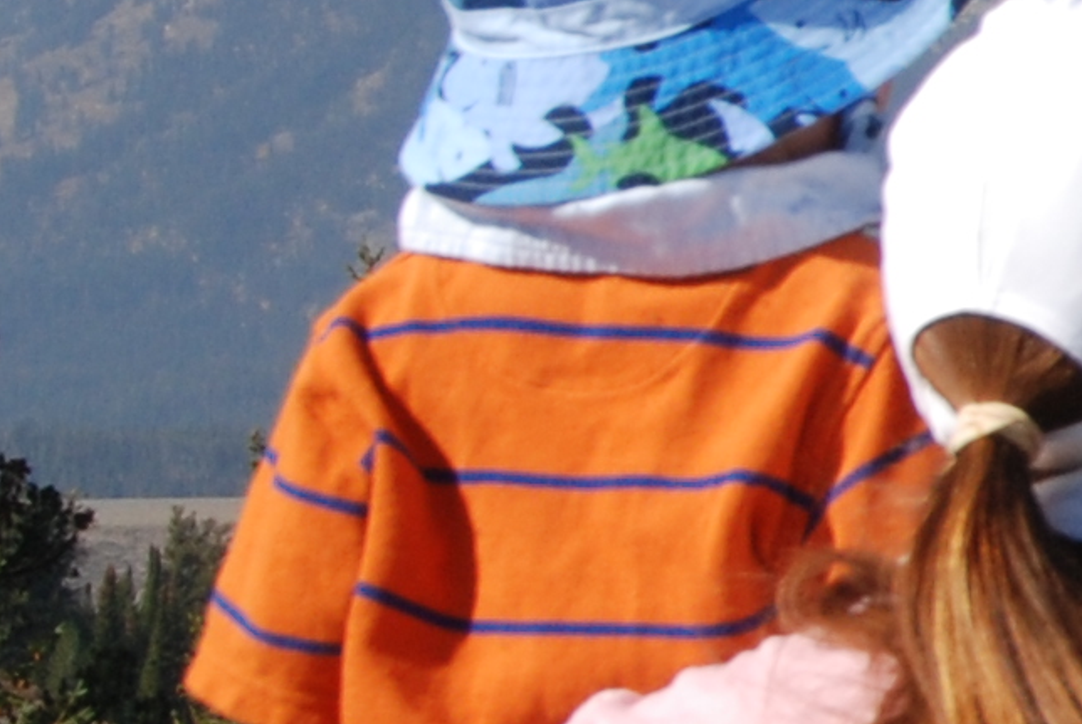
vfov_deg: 3.8
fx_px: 10862
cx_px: 2727
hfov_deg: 5.5
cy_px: 15
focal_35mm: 361
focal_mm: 40
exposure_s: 1/100
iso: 250
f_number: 11
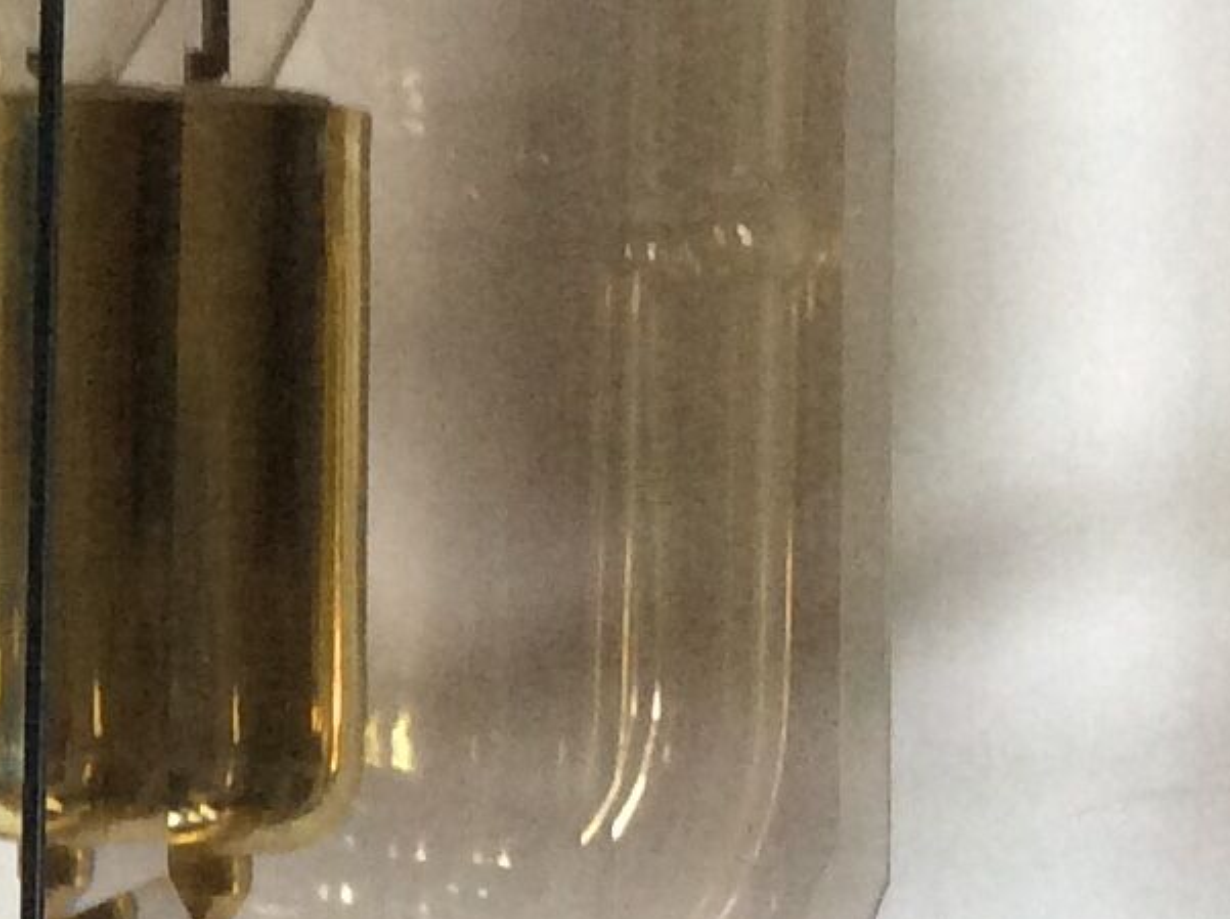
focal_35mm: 138
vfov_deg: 10.6
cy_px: 14
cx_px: -622
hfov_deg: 13.5
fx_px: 4897
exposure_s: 1/25
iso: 125
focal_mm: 3.3
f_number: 2.4
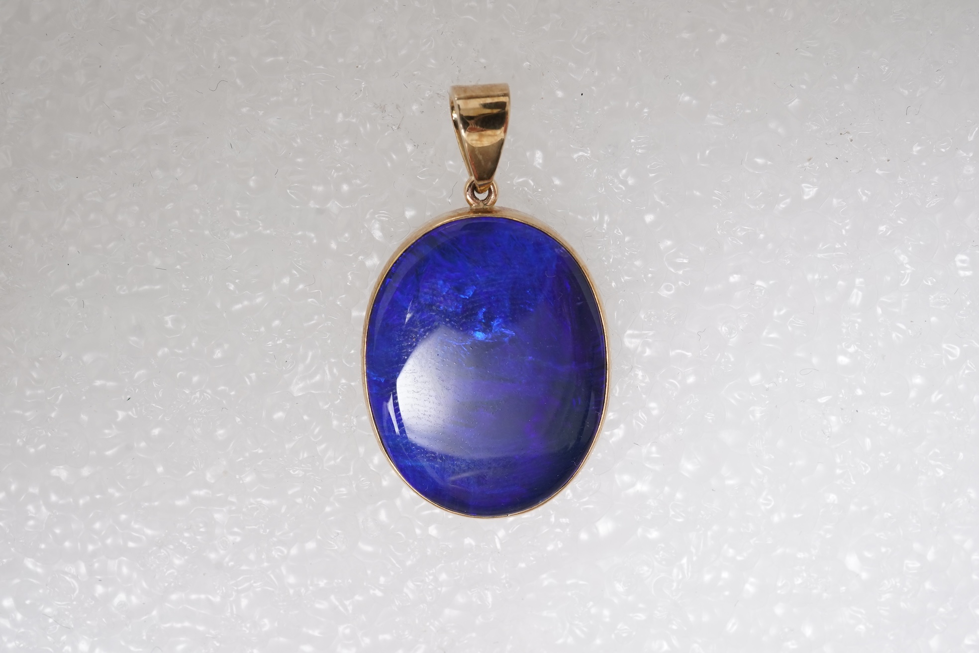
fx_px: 1224
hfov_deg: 43.6
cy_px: 326
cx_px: 490
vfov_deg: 29.9
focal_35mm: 45
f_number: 22
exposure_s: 1/125
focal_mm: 30
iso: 400
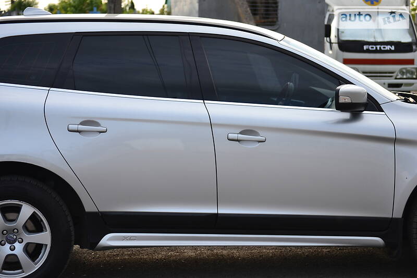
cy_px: 139
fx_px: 1181
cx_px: 208
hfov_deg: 20.0
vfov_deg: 13.4
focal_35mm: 102
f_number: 5
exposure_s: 1/400
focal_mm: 68
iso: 200
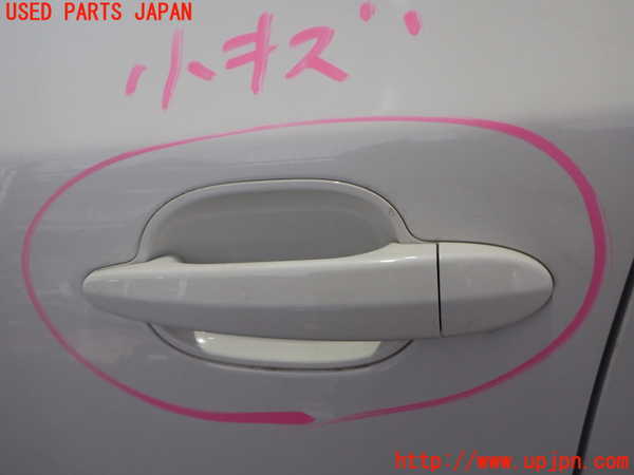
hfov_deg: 60.0
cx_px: 317
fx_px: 549
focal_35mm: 30
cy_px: 238
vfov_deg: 46.8
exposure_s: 1/100
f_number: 2.3
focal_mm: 5.4
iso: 200
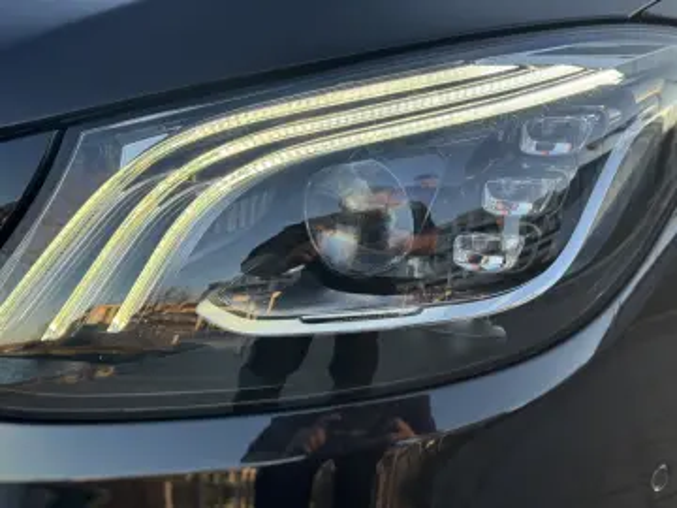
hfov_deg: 39.7
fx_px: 939
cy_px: 254
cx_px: 338
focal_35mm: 48
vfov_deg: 30.3
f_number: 1.78
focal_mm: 6.76
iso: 64
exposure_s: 1/425
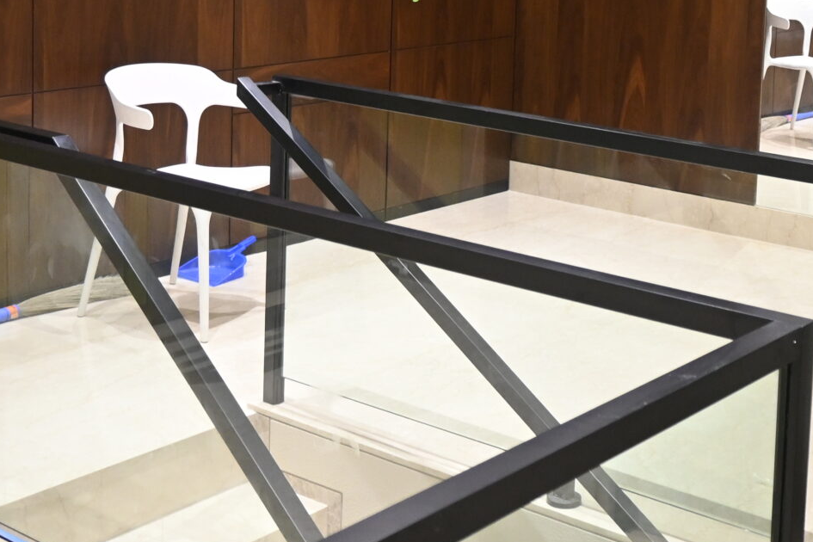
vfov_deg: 20.4
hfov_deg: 30.8
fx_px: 1468
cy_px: 23
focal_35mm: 65
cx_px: 533
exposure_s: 1/125
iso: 1100
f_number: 3.5
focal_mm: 16
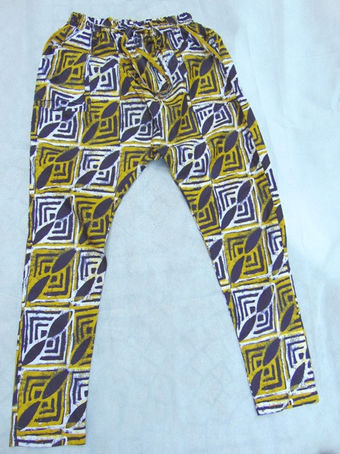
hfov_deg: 54.9
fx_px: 327
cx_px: 170
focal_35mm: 25
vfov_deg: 69.4
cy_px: 227
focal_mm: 4.5
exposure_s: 1/250
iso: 80
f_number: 3
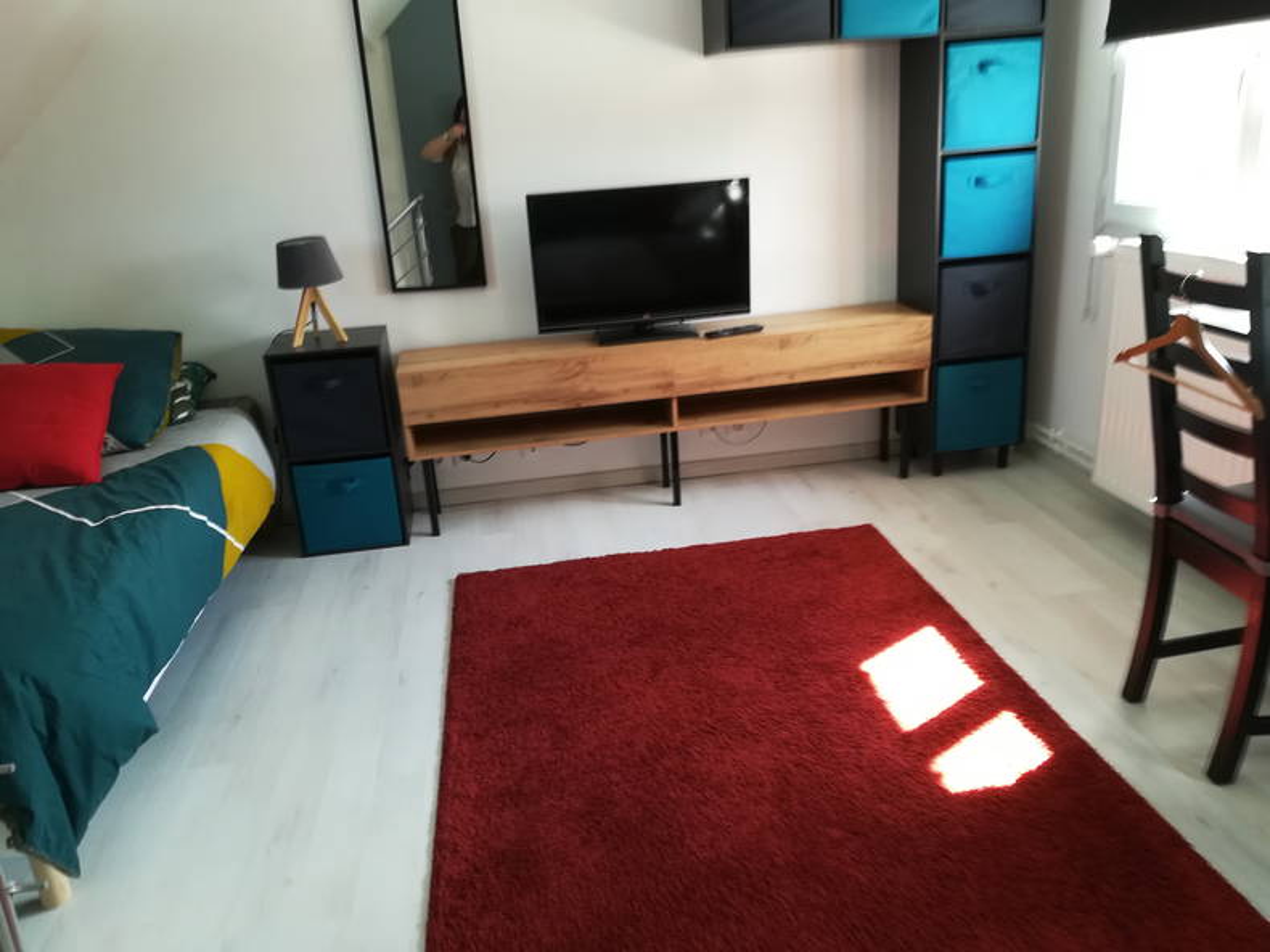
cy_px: 476
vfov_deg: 53.0
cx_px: 635
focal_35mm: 26
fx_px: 954
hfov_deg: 67.3
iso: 100
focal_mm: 3.83
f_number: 2.2
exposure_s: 1/30
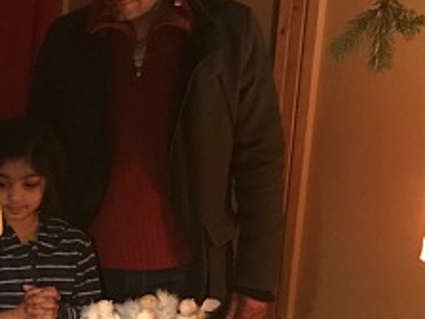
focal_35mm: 73
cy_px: 278
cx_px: -102
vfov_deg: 19.8
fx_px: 896
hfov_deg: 24.0
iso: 80
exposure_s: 1/5
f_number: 1.8
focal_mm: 3.99
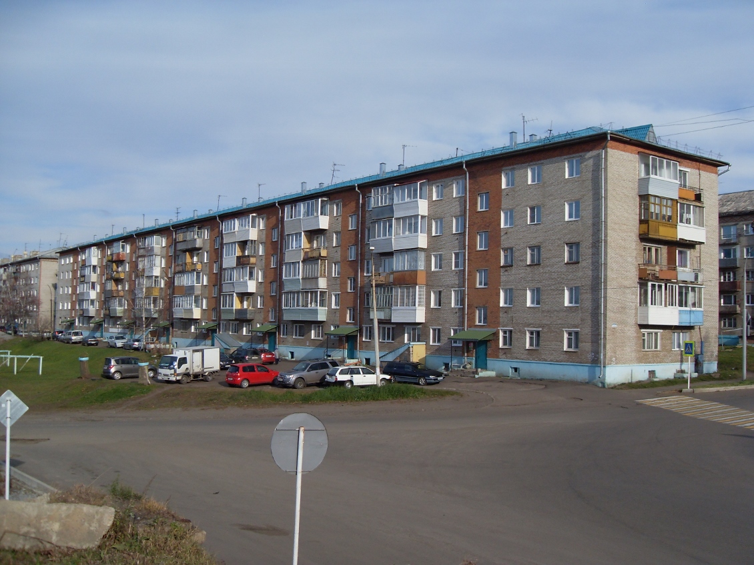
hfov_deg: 50.1
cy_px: 282
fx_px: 806
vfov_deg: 38.7
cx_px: 377
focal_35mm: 37
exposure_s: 1/250
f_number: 7
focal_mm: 6.3
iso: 80
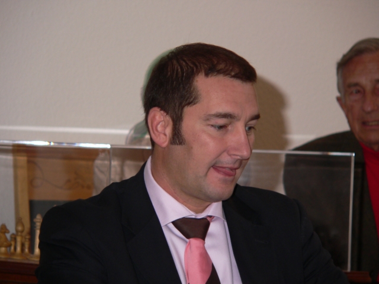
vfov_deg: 4.3
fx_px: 3799
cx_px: 190
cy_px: 142
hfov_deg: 5.7
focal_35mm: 347
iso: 100
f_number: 2.8
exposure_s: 1/60
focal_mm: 57.8
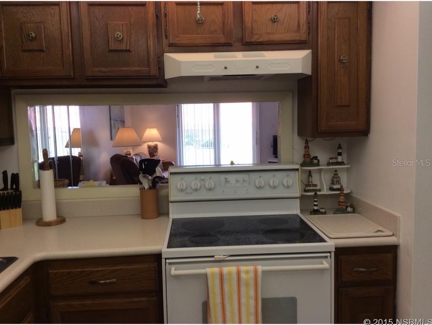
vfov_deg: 44.2
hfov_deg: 56.8
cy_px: 162
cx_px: 216
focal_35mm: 32
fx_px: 400
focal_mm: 3.3
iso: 40
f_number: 2.4
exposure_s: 1/40
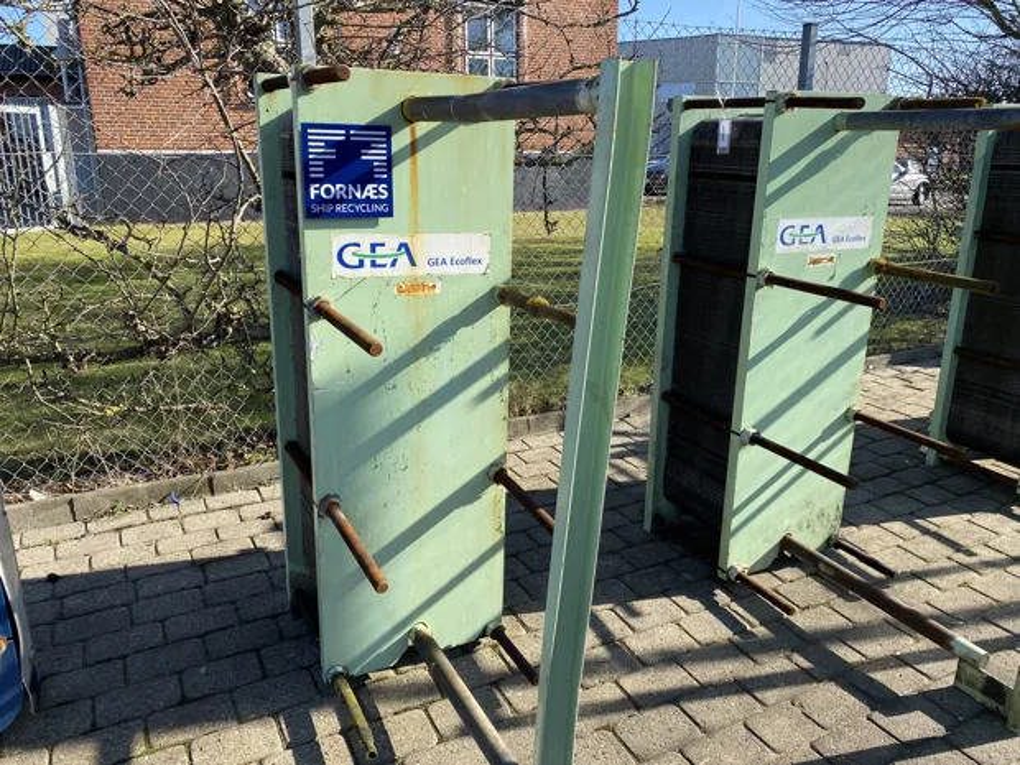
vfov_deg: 53.1
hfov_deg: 67.3
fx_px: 766
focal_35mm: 26
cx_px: 510
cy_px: 382
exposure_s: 1/1135
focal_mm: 4.25
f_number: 1.8
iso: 32
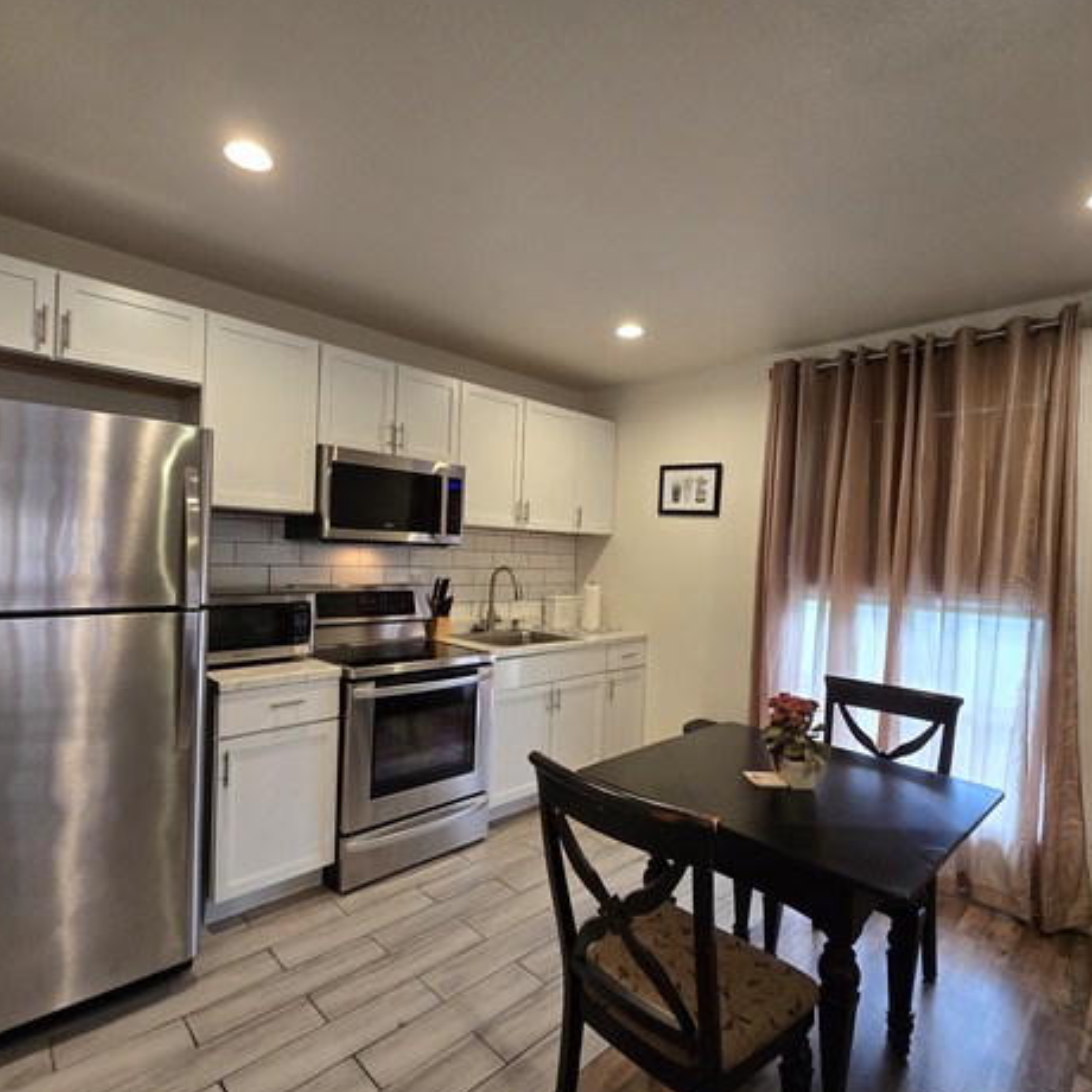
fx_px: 571
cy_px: 555
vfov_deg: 87.4
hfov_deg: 87.4
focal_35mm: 16
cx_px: 546
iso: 200
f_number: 2.2
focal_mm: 2.2
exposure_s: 1/60
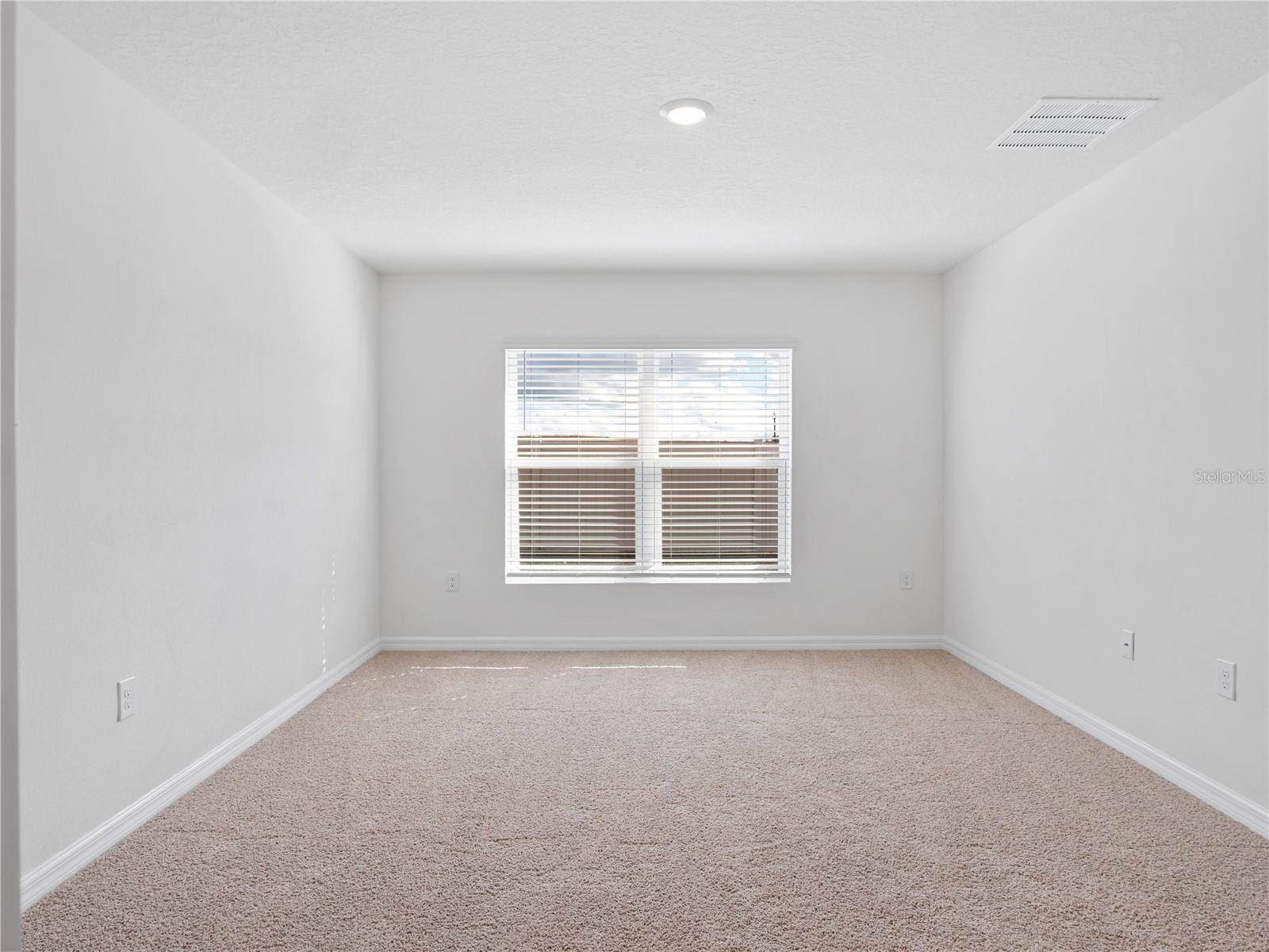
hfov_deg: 81.7
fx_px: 733
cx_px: 634
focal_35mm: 20
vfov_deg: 66.0
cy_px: 476
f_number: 6.3
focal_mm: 10
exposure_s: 1/60
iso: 400
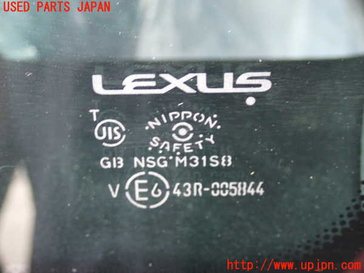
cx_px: 182
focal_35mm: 67
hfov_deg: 29.0
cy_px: 136
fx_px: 705
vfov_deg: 21.9
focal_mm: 11.88
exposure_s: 1/20
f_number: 3.8
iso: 800
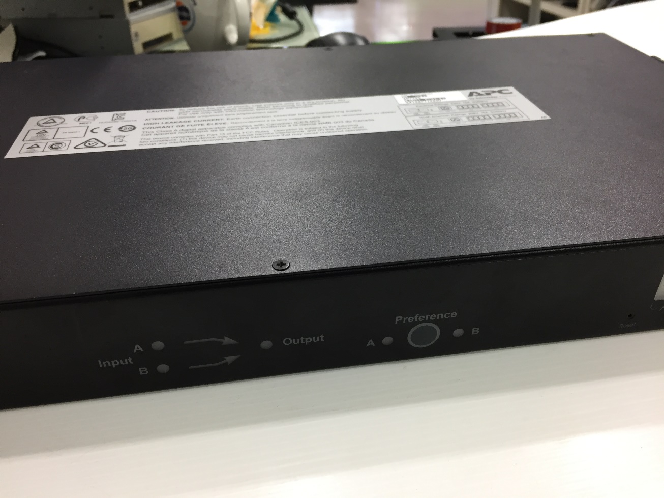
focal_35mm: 29
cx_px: 332
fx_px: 556
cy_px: 249
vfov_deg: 48.2
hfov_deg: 61.7
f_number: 2.2
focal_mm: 4.15
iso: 100
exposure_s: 1/33
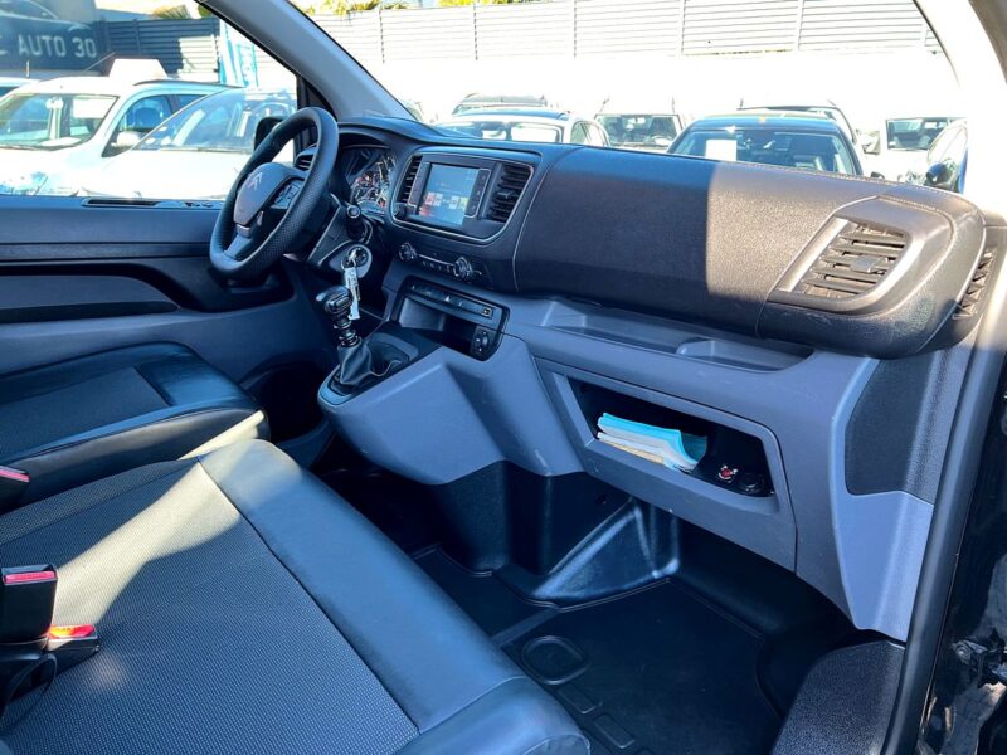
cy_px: 378
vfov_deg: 53.1
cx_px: 504
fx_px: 756
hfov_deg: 67.3
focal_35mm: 26
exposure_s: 1/121
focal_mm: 5.7
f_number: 1.5
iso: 50
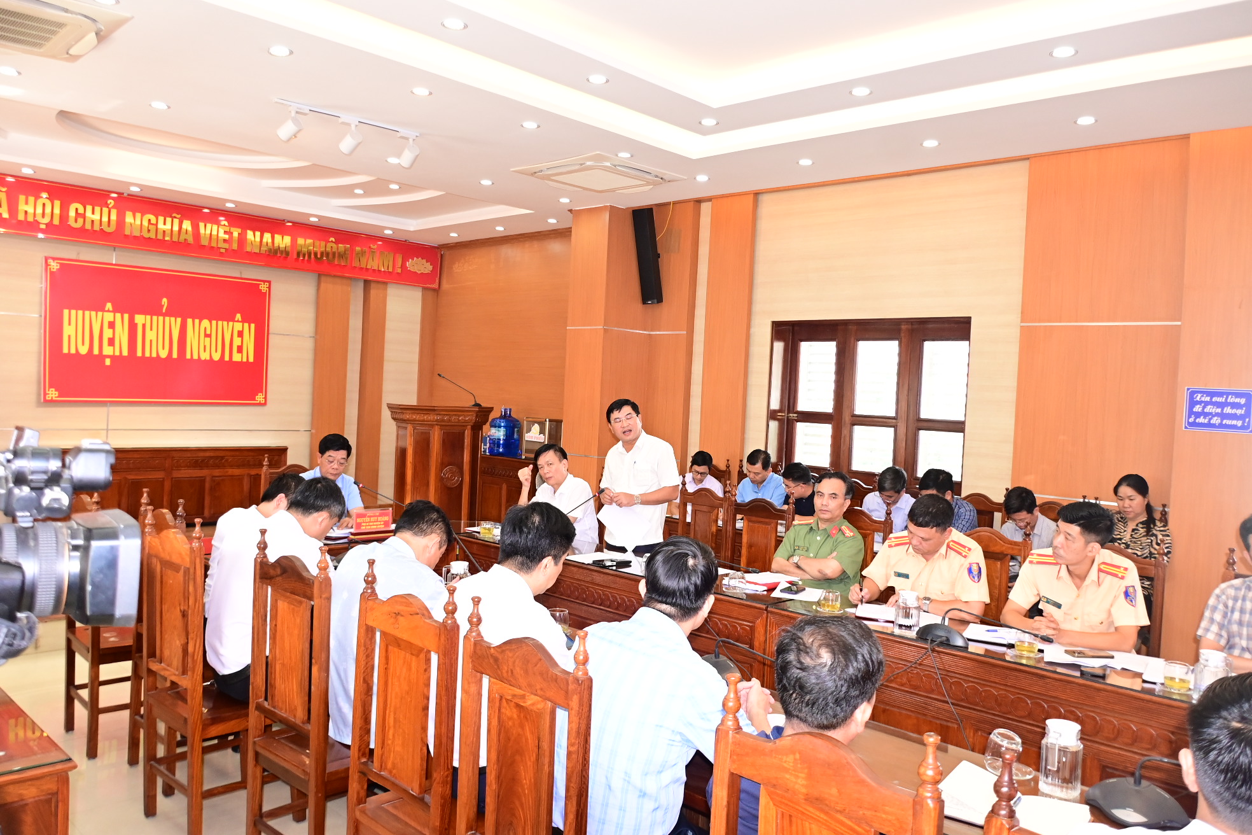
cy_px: 418
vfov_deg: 47.9
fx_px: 939
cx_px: 626
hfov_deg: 67.4
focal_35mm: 27
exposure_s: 1/200
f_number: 3.5
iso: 1250
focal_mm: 18
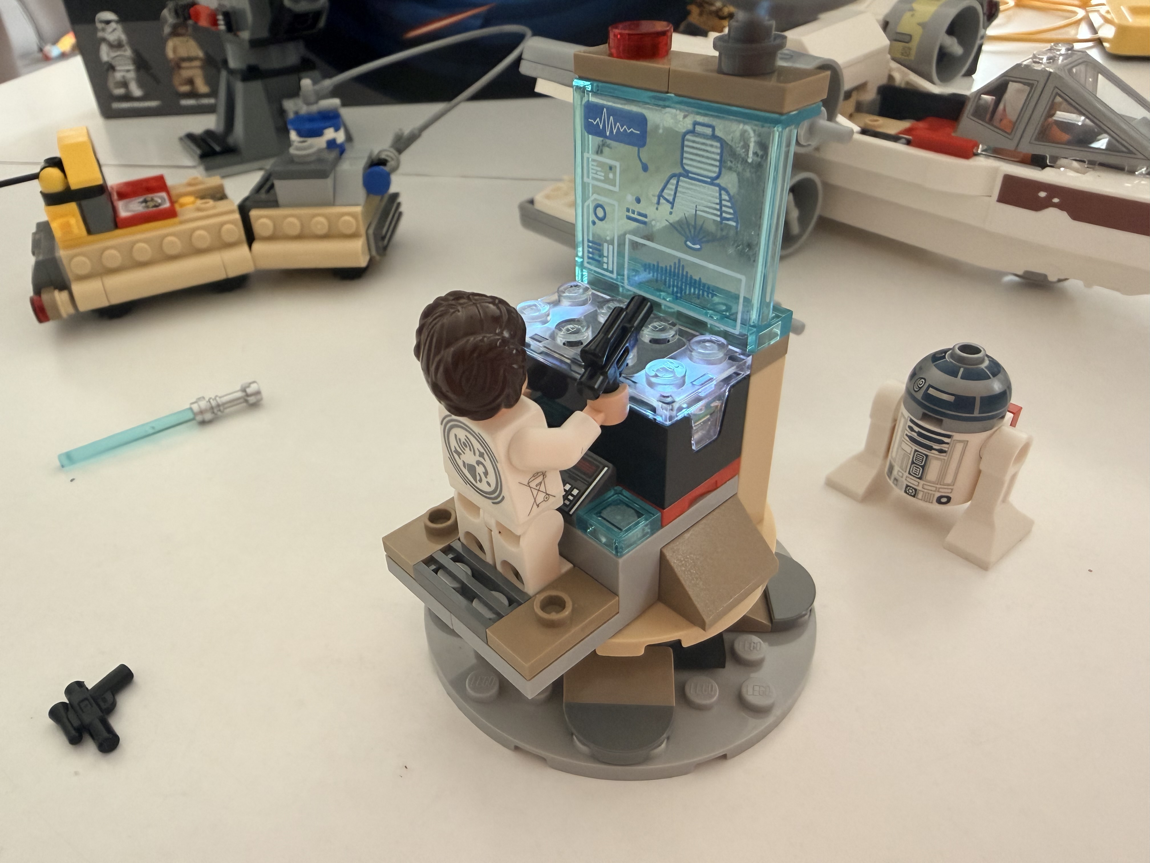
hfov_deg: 71.6
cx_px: 575
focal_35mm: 24
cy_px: 432
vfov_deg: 56.8
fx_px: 797
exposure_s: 1/121
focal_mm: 2.22
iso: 250
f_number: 2.2
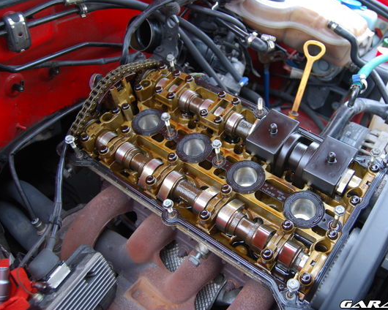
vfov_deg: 43.4
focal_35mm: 34
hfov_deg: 52.5
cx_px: 231
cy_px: 155
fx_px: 390
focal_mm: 20
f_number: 3.8
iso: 200
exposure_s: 1/60
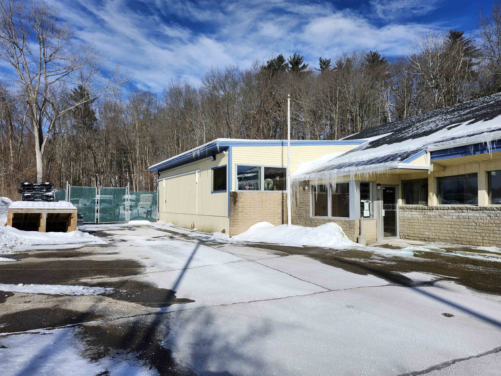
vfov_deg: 58.9
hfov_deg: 73.9
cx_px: 250
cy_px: 188
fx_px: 333
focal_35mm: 23
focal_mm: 5.54
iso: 25
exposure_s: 1/3042
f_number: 1.8
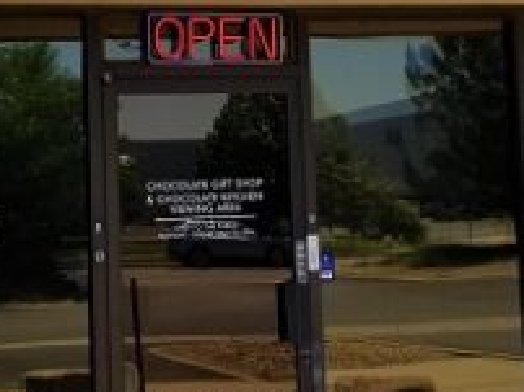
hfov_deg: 19.9
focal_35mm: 99
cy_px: 36
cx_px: 275
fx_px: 1497
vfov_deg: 14.7
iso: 50
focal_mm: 4.3
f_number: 1.7
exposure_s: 1/2648
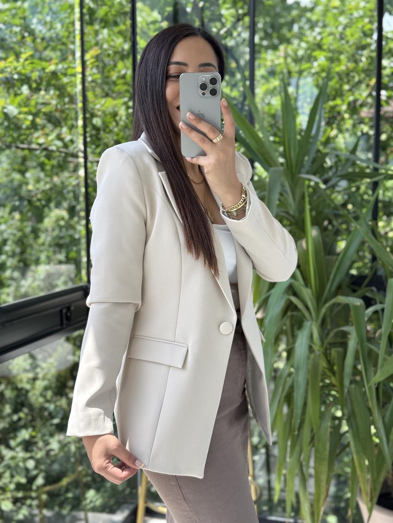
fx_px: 726
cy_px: 262
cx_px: 196
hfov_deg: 30.3
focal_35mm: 48
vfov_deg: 39.7
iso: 64
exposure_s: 1/271
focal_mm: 6.76
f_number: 1.78
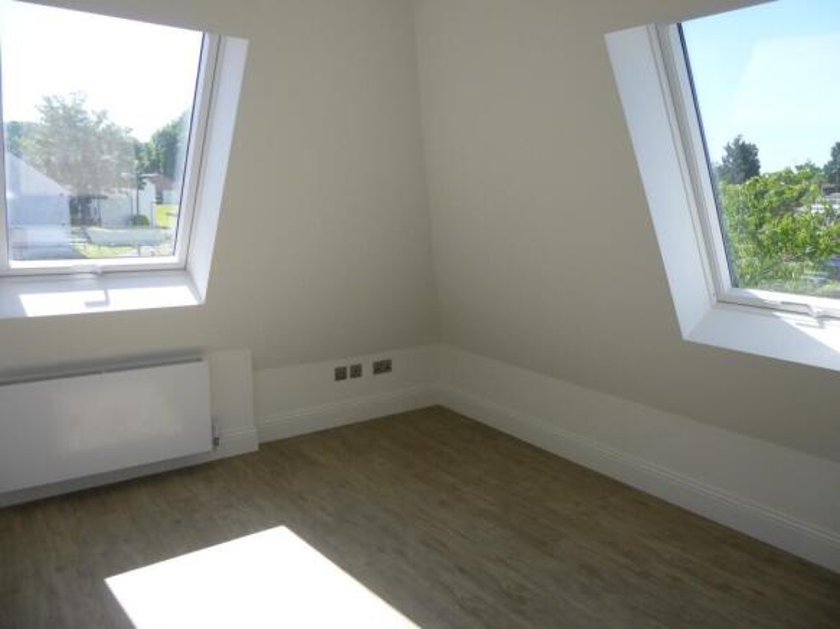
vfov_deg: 54.9
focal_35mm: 25
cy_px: 314
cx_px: 420
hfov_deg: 69.4
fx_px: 607
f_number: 3.1
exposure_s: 1/250
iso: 100
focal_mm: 4.5
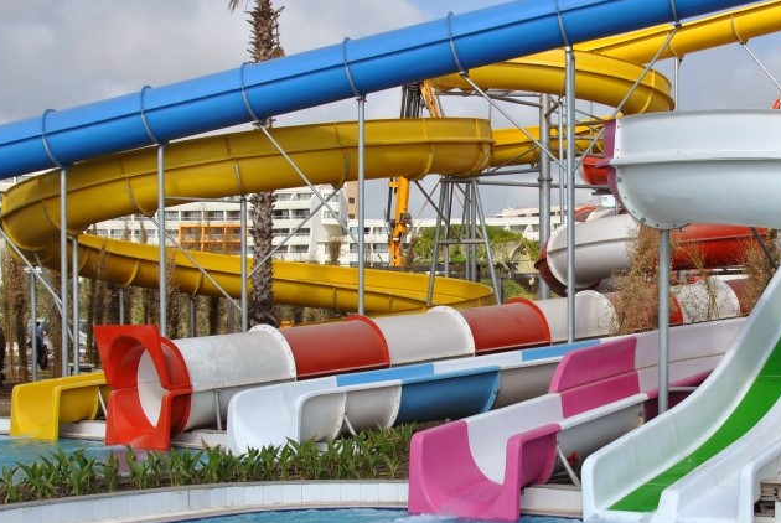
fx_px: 1542
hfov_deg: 28.1
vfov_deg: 19.2
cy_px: 347
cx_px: 555
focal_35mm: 71
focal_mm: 26
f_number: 9
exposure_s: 1/320
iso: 100
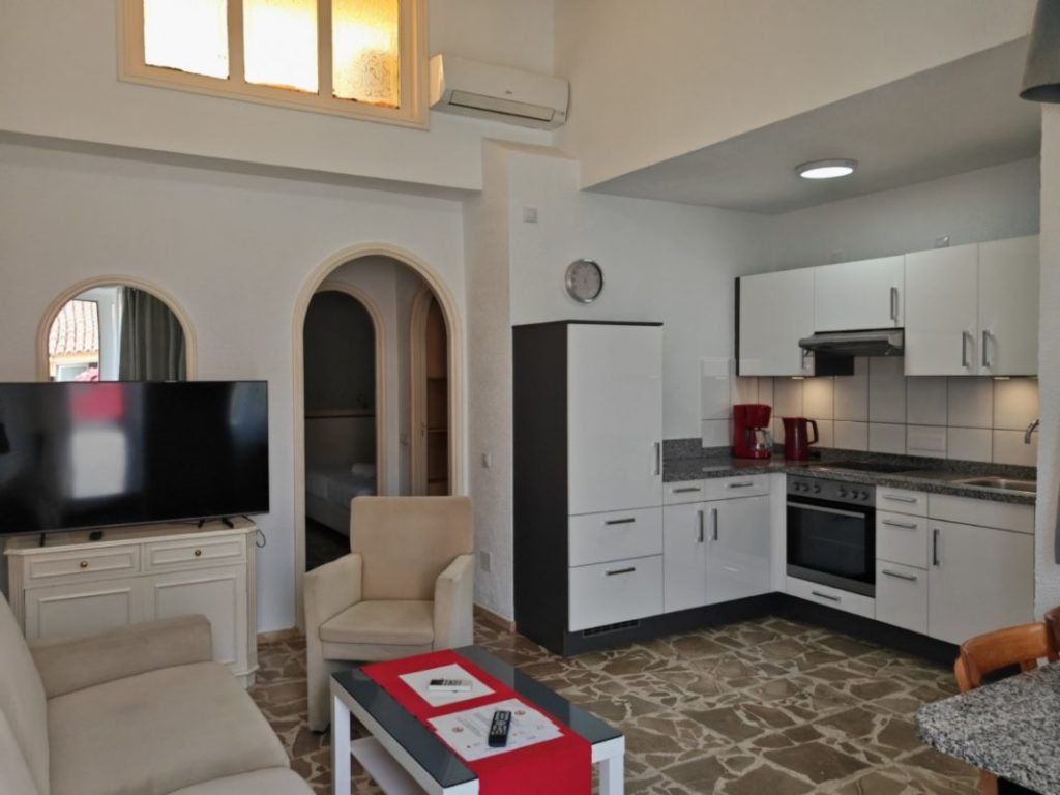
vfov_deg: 53.1
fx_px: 796
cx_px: 530
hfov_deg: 67.3
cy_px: 398
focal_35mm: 26
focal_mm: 5.4
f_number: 1.6
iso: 50
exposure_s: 1/300
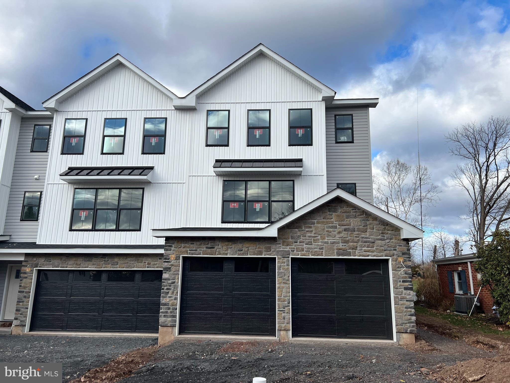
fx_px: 383
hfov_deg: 67.3
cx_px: 255
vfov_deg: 53.1
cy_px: 192
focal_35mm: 26
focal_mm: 5.7
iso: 50
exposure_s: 1/2695
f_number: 1.5
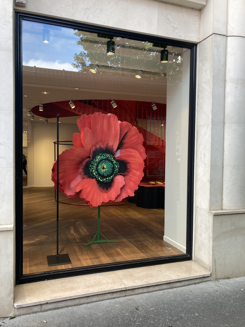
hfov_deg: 49.7
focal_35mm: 28
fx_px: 264
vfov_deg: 63.4
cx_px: 122
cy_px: 164
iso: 32
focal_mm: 3.99
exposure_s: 1/100
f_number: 1.8
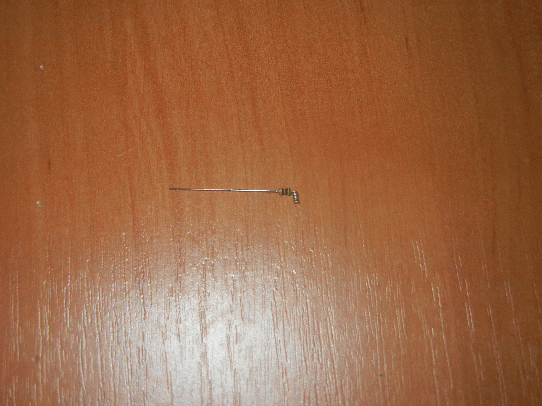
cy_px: 203
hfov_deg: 42.1
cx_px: 271
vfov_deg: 32.2
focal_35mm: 45
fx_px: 705
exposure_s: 1/30
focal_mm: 8.1
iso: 200
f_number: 7.6
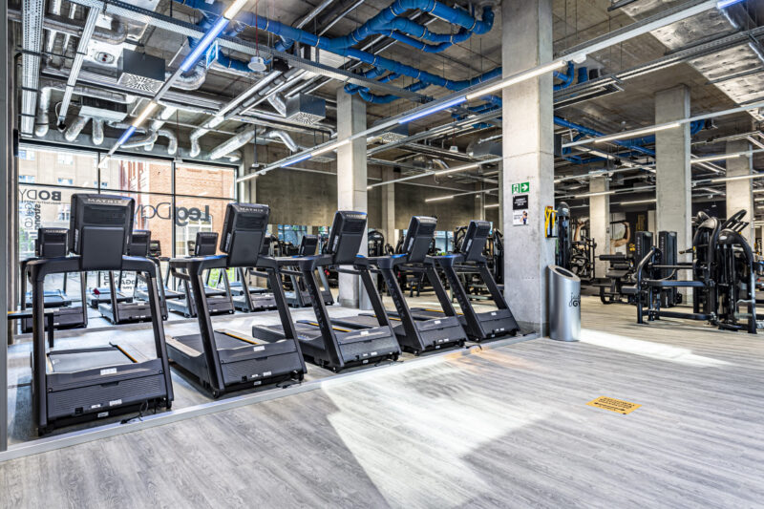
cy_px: 254
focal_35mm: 20
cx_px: 382
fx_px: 424
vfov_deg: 61.9
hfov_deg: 84.0
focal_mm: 20
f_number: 9
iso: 100
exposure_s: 1/25
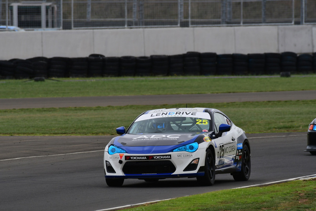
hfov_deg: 2.9
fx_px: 6322
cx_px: 158
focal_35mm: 720
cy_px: 106
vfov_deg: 1.9
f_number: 10
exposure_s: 1/640
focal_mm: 480
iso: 400
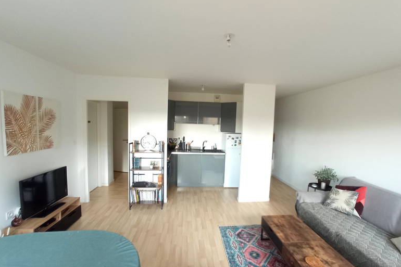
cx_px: 204
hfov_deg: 96.7
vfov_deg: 73.7
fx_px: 178
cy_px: 141
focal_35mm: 16
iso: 217
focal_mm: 1.65
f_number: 2.2
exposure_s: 1/33.3
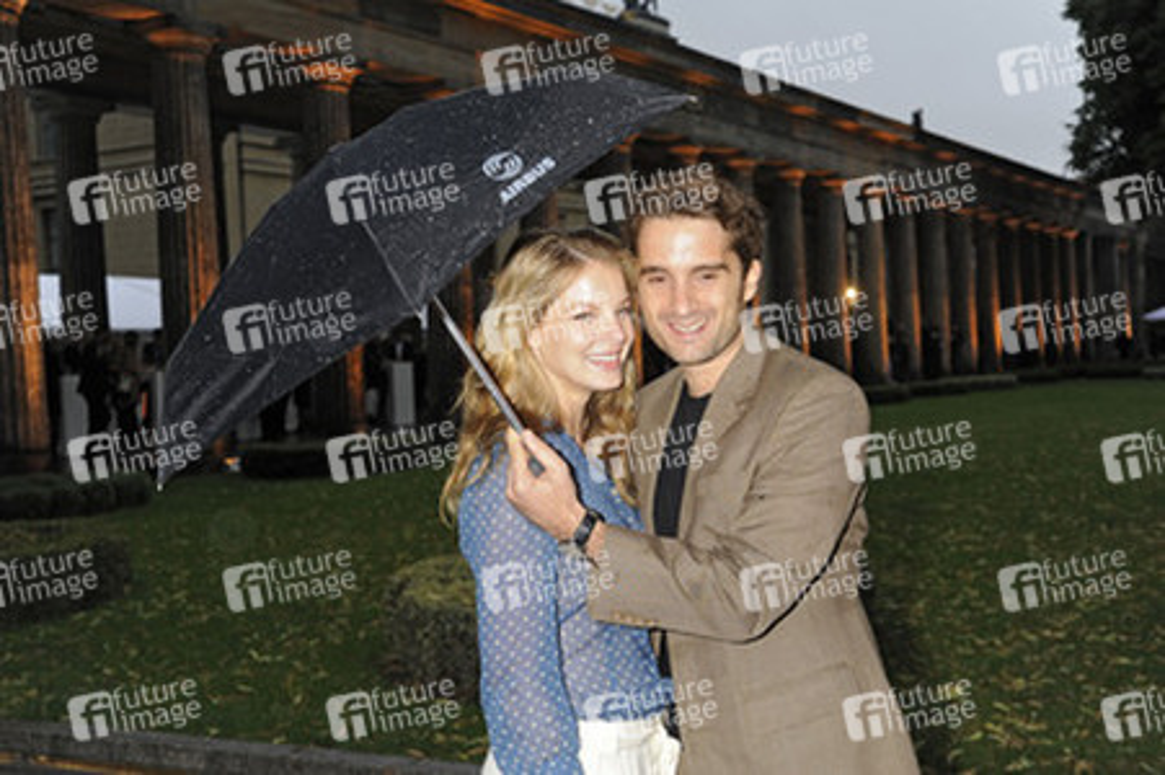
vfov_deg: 28.0
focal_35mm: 48
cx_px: 582
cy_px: 388
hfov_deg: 41.1
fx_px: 1552
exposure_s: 1/125
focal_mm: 48
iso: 640
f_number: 5.6
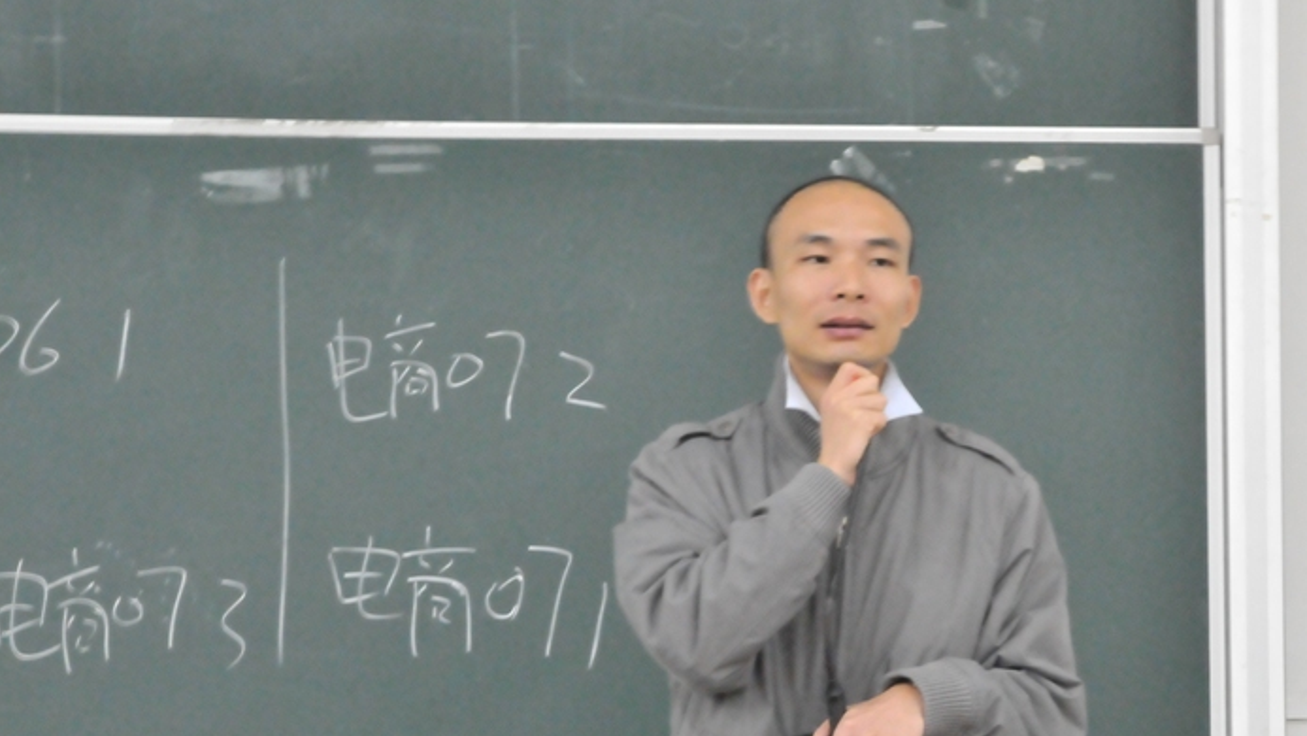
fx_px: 4402
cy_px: 517
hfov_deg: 16.8
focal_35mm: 127
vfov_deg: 9.5
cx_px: 941
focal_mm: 52
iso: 3200
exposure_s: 1/15
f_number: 9
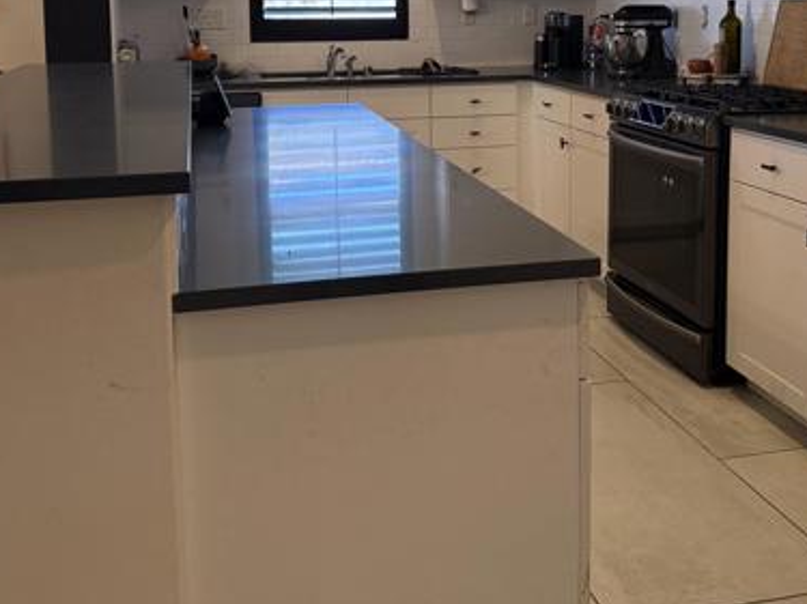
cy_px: 95
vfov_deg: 33.8
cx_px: 424
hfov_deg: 45.8
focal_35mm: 41
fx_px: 956
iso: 320
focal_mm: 6.76
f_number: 1.78
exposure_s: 1/120
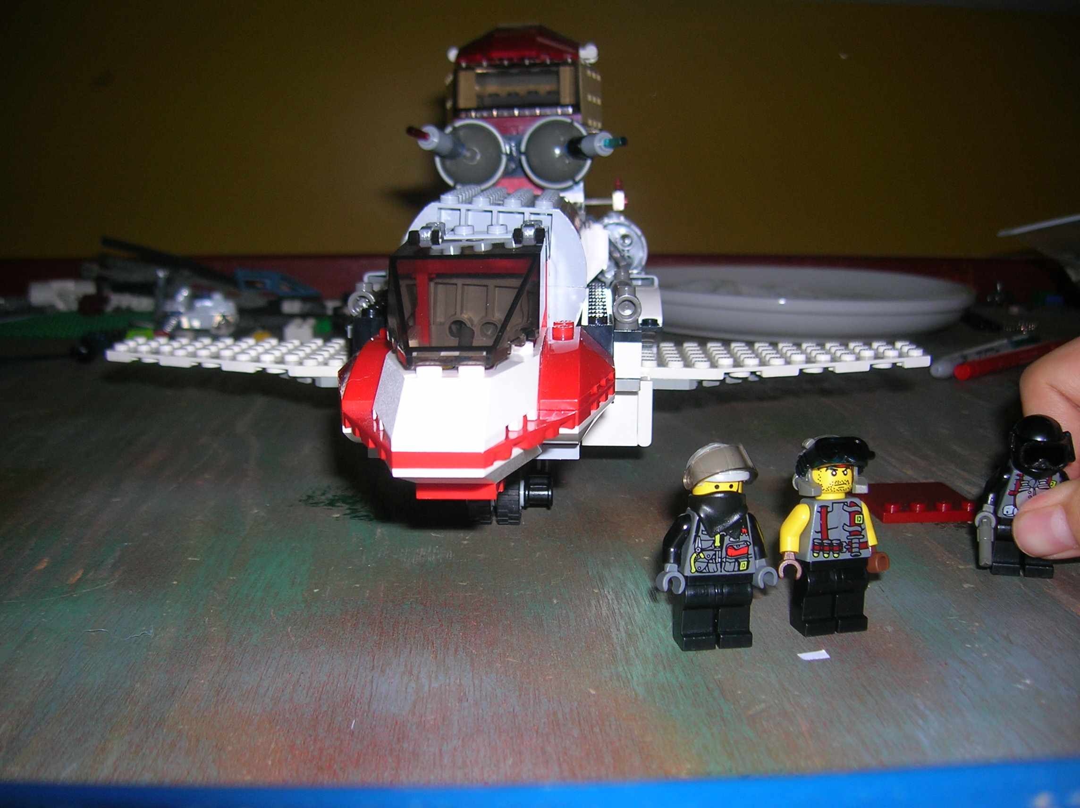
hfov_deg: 54.0
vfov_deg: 41.7
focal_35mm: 34
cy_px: 404
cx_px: 540
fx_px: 1060
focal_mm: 5.7
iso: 50
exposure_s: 1/60.1
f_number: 2.9
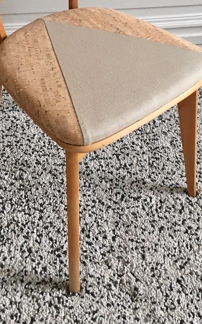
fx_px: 485
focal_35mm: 55
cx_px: 59
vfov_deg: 35.3
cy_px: 51
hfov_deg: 23.4
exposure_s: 1/33
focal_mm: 4.15
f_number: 2.2
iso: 160
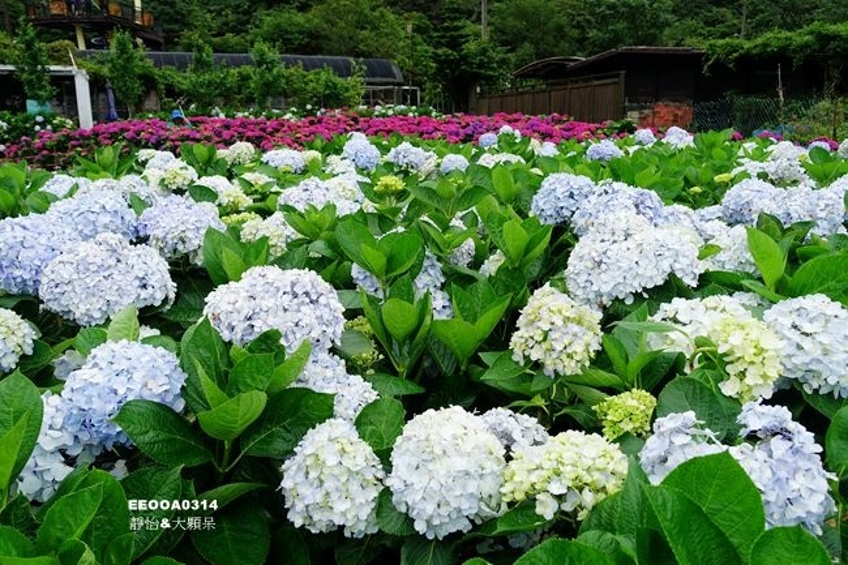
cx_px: 424
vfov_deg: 44.9
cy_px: 282
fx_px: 683
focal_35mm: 29
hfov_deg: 63.7
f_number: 4
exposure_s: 1/200
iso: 125
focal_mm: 10.51
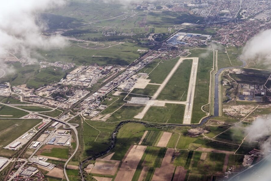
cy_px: 103
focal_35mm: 72
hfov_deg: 28.0
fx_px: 542
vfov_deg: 18.9
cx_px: 152
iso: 100
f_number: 8
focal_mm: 42
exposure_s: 1/250
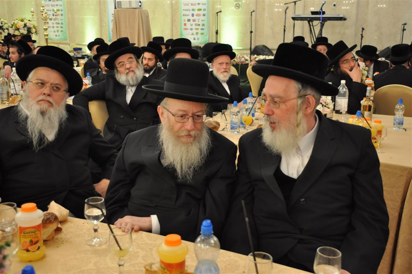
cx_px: 206
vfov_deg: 31.8
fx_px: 480
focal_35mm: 42
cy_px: 137
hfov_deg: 46.5
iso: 800
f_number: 4
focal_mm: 28
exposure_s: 1/50
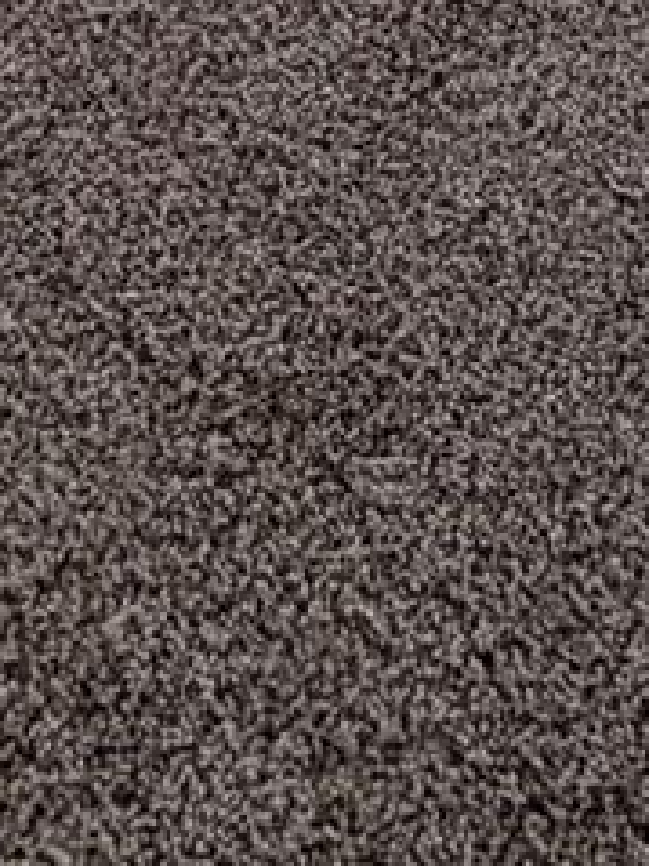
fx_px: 2252
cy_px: -1888
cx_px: 315
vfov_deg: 10.8
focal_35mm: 90
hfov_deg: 16.4
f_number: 2.2
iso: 64
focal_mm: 2.22
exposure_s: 1/121
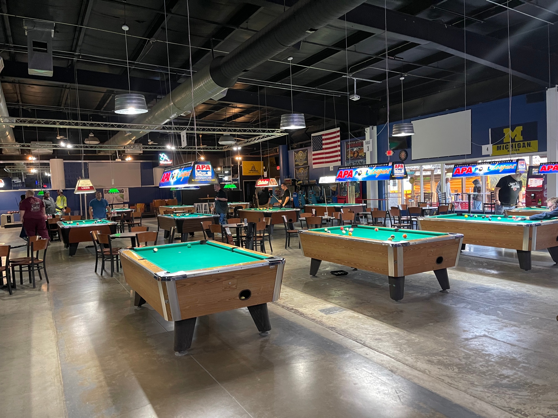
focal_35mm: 26
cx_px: 279
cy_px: 209
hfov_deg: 67.3
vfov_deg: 53.1
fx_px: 419
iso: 500
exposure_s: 1/40
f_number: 1.6
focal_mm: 5.1
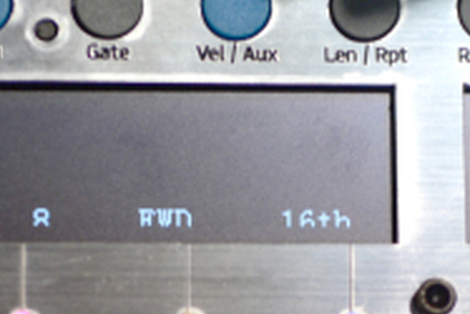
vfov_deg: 4.9
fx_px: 3671
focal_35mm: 281
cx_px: 295
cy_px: 249
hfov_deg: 7.3
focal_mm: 70
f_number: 4.5
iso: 640
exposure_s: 1/1000
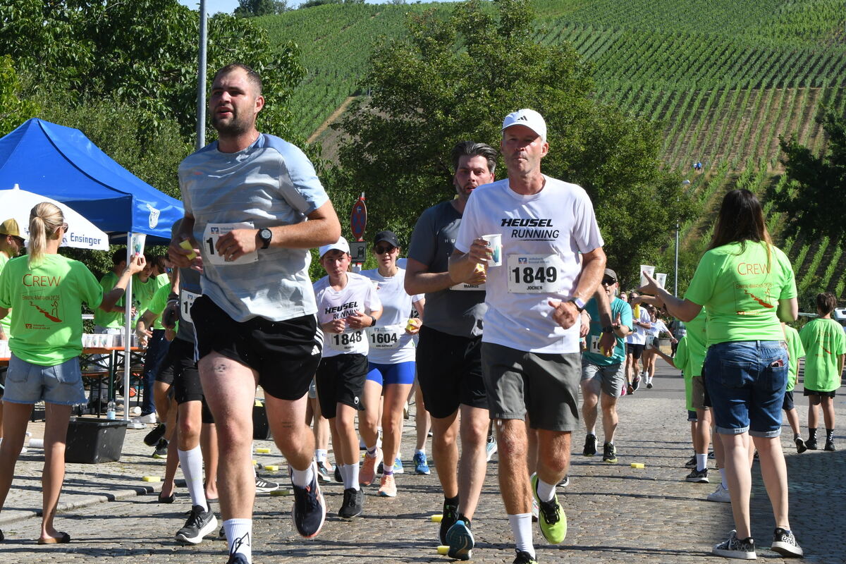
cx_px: 423
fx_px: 2467
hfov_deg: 19.5
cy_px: 282
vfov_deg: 13.0
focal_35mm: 105
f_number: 16
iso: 640
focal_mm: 70
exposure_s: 1/320
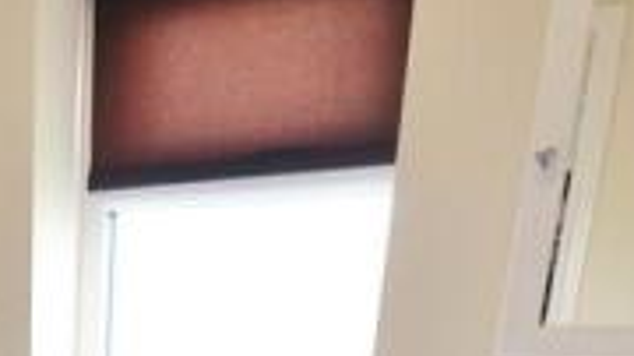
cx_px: -113
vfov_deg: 17.3
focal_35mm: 57
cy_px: 634
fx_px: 958
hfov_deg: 31.2
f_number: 4.5
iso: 1000
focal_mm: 10
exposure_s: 1/60
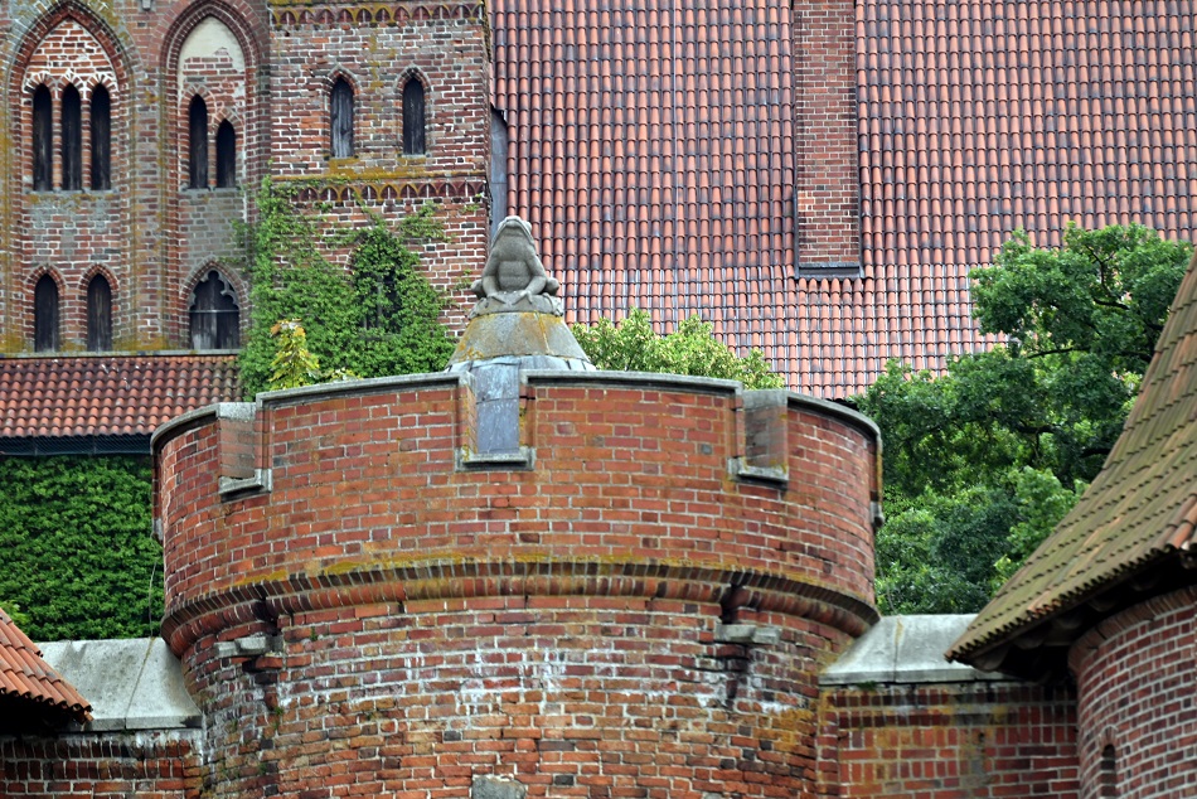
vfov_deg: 4.6
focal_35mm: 300
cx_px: 598
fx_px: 9977
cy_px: 400
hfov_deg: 6.9
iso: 220
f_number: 5.6
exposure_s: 1/320
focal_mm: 300
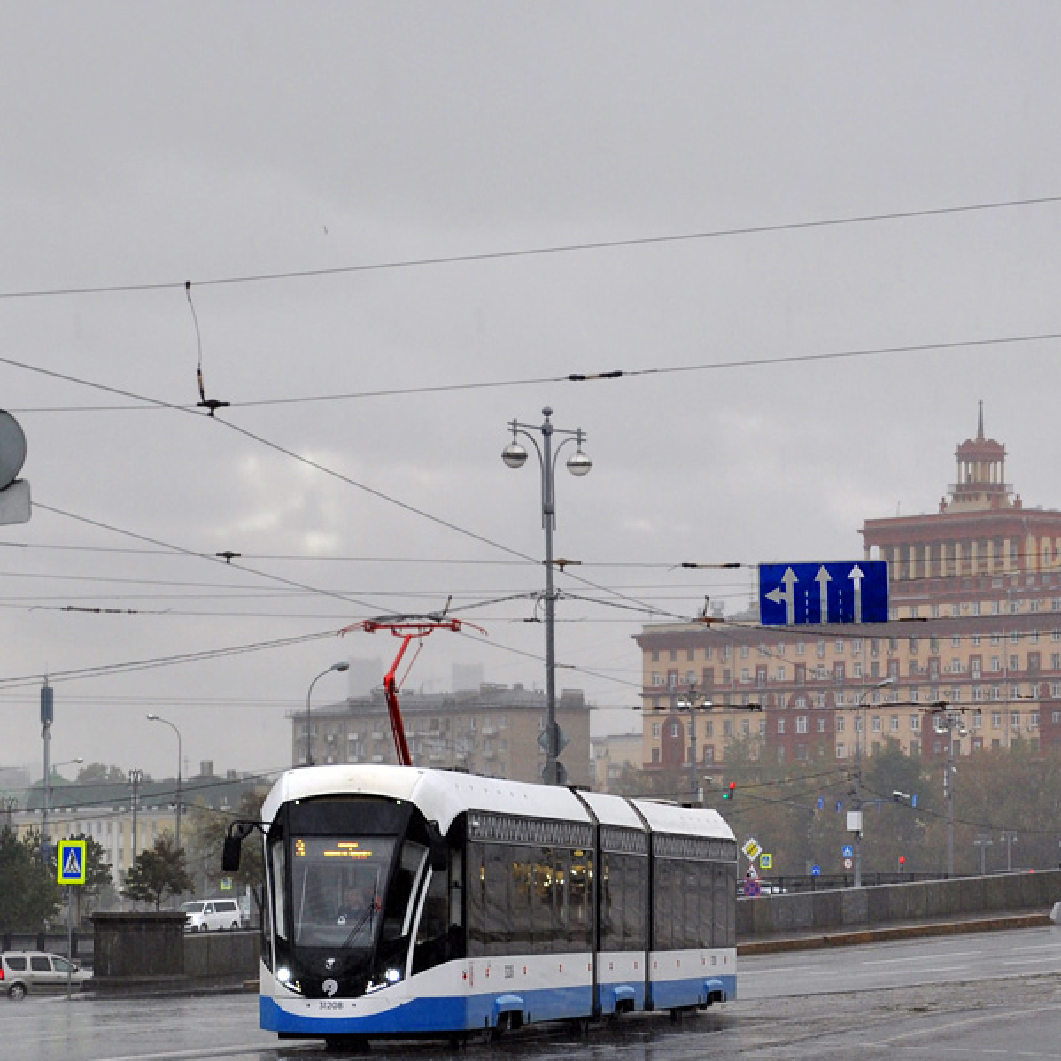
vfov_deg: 13.0
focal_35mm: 134
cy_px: 638
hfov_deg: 13.0
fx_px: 4646
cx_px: 475
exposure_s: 1/250
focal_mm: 45
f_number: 5.6
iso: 280
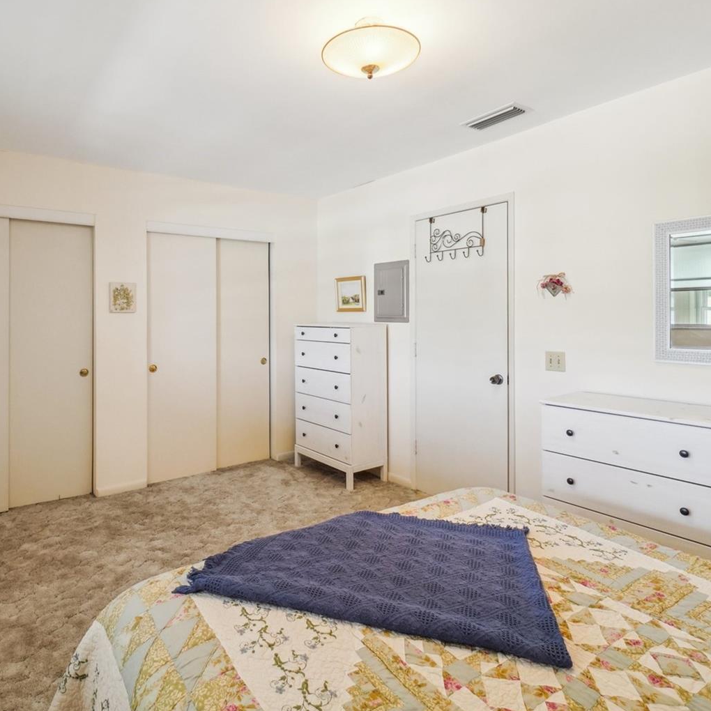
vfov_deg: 74.8
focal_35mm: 20
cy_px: 342
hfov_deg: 74.3
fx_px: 465
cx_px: 299
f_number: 8
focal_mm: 10
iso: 400
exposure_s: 1/30
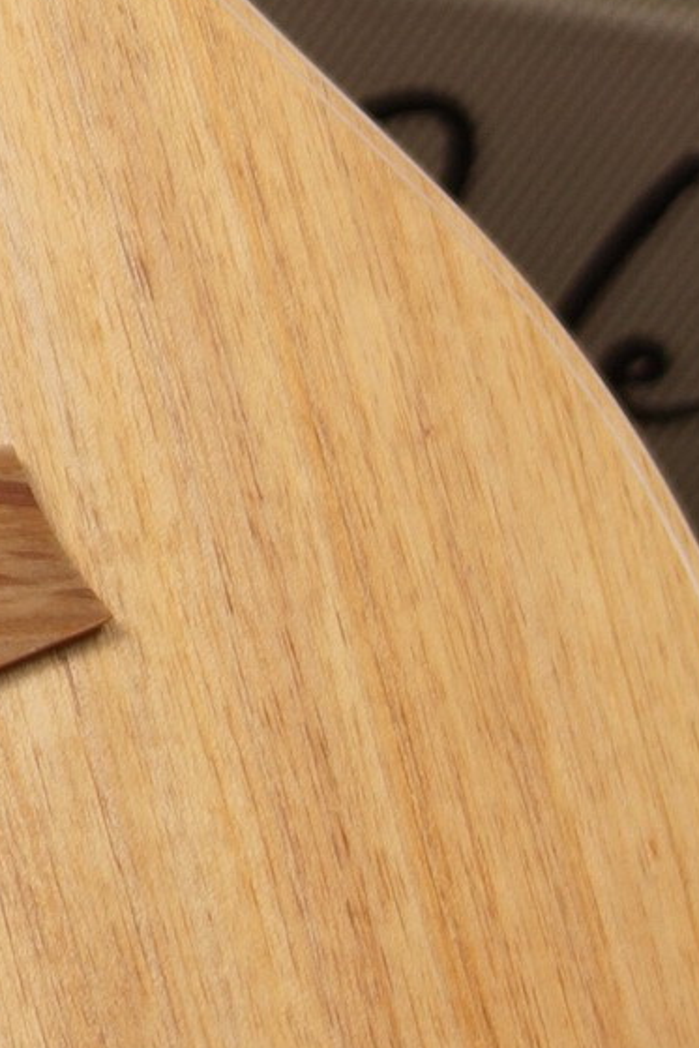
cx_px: -506
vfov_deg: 5.1
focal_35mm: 403
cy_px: -58
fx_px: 11742
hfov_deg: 3.4
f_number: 5
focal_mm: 55
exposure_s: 1/25
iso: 100
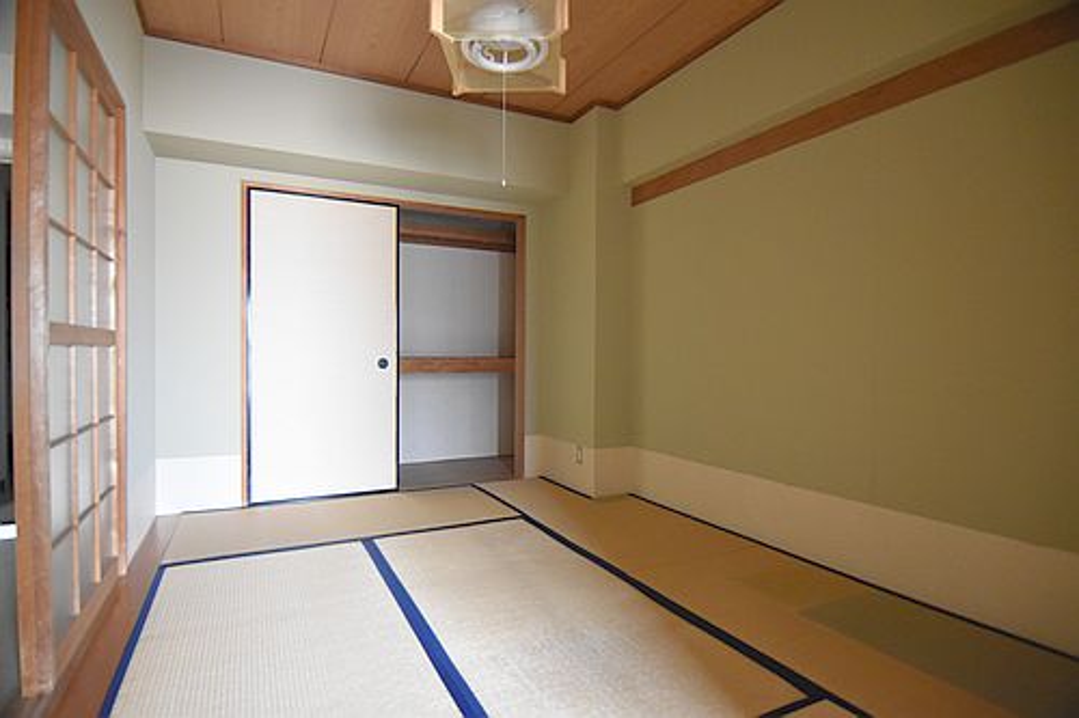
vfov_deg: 67.3
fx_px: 539
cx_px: 540
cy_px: 359
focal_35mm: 18
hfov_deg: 90.0
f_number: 4
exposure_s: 1/60
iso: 3200
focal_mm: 12
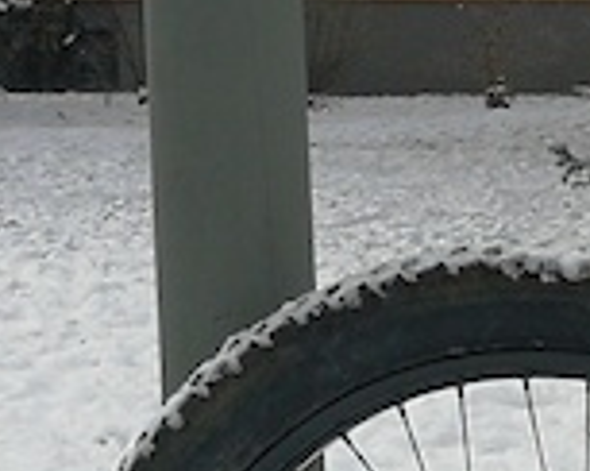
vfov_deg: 7.5
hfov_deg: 8.8
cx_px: 1327
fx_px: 3558
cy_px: 475
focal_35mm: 204
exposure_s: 1/835
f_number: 2.2
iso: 50
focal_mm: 3.95
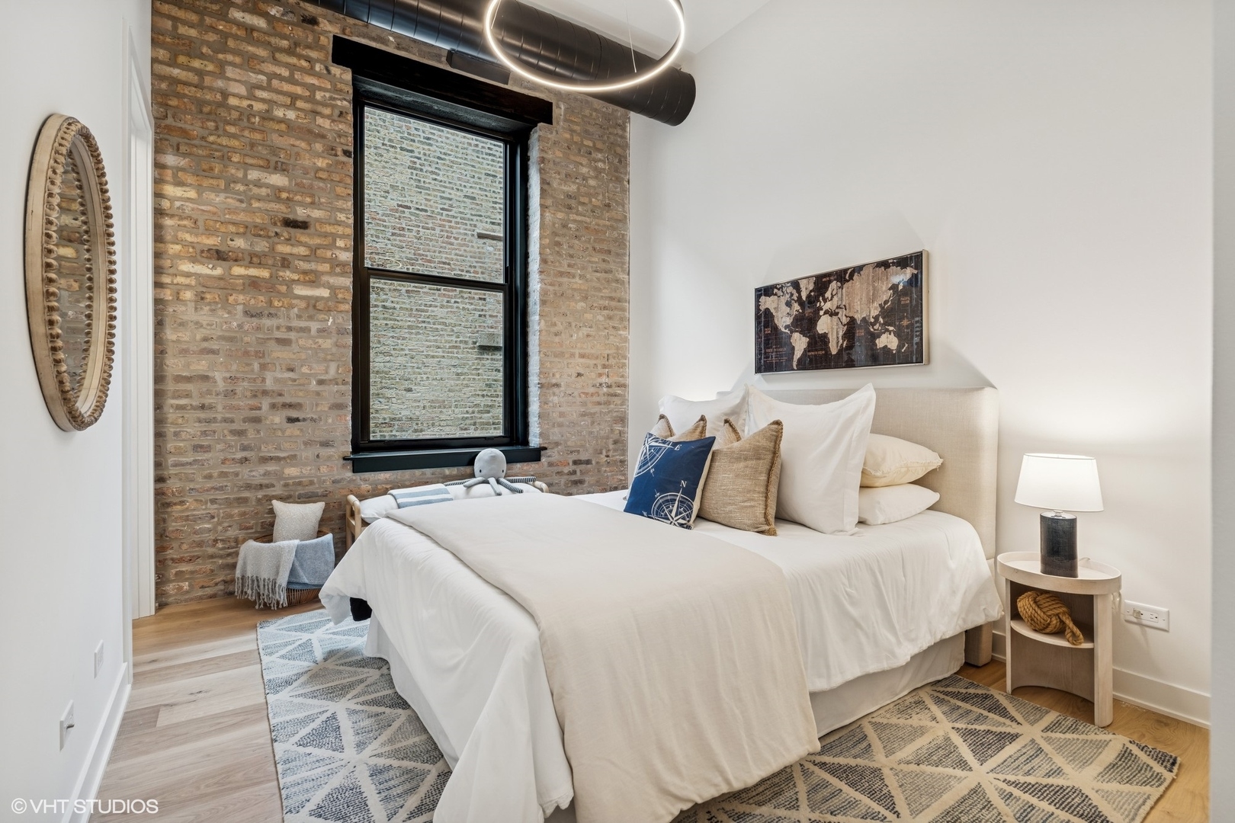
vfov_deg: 70.4
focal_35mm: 17
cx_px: 618
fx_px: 583
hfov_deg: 93.3
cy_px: 412
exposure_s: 1/20
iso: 320
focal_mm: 17
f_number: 8
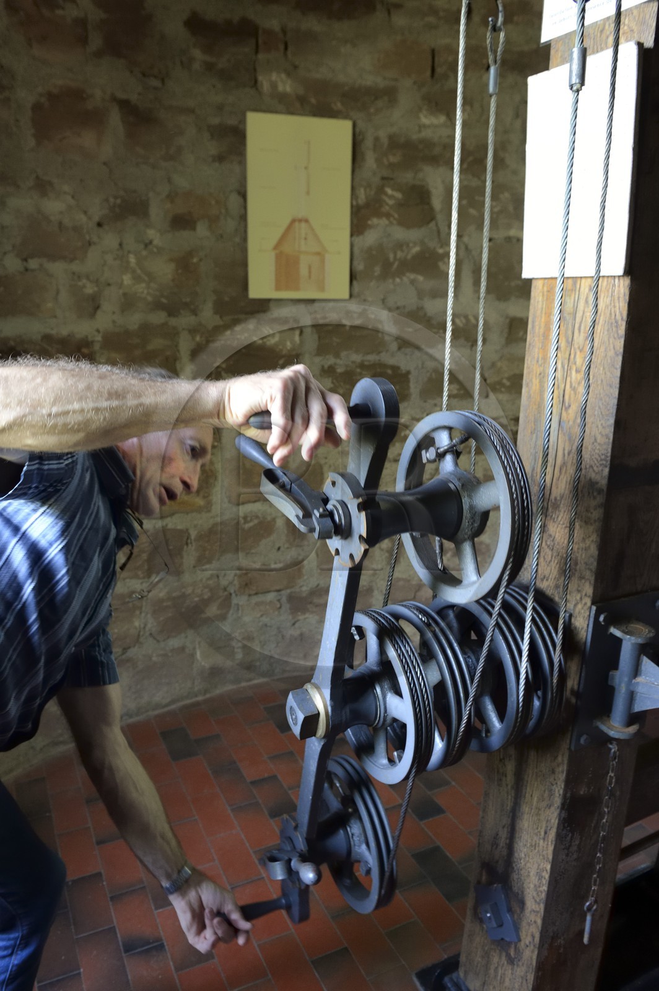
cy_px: 496
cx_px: 330
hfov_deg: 53.1
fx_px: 660
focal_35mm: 24
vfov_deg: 73.8
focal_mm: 24
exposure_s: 1/25
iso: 1600
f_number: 5
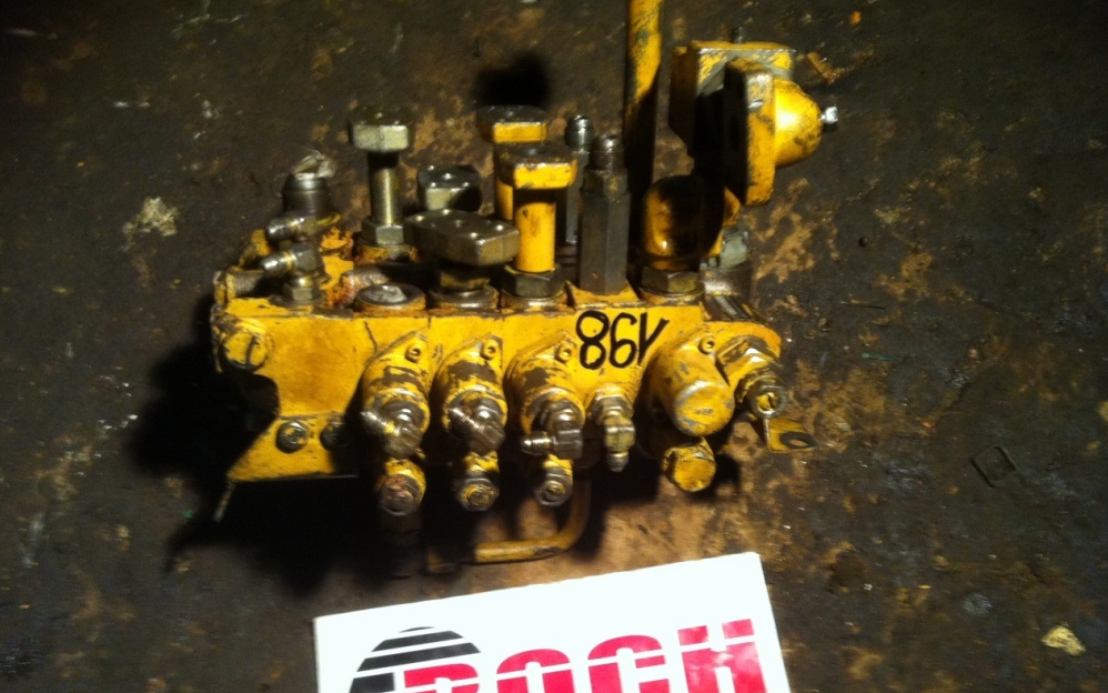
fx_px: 1148
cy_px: 418
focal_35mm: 38
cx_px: 550
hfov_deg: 51.5
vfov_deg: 33.5
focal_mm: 3.85
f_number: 2.8
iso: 200
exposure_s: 1/15
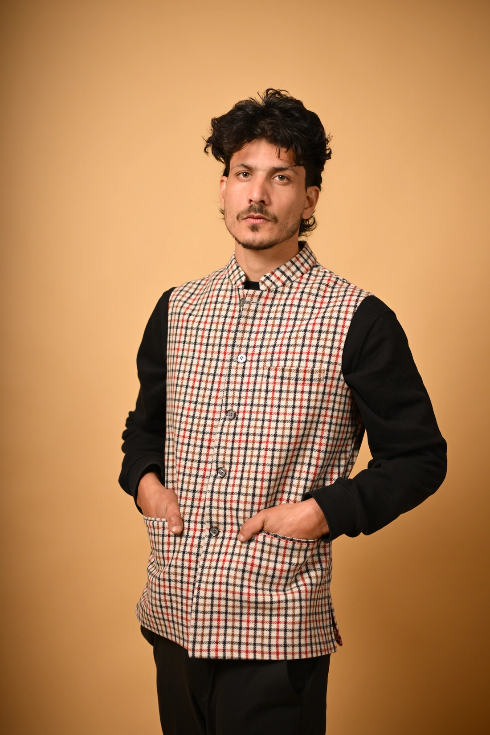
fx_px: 1021
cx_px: 245
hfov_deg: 27.0
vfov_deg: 39.6
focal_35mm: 50
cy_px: 368
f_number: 2.2
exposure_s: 1/1250
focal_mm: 50
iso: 200
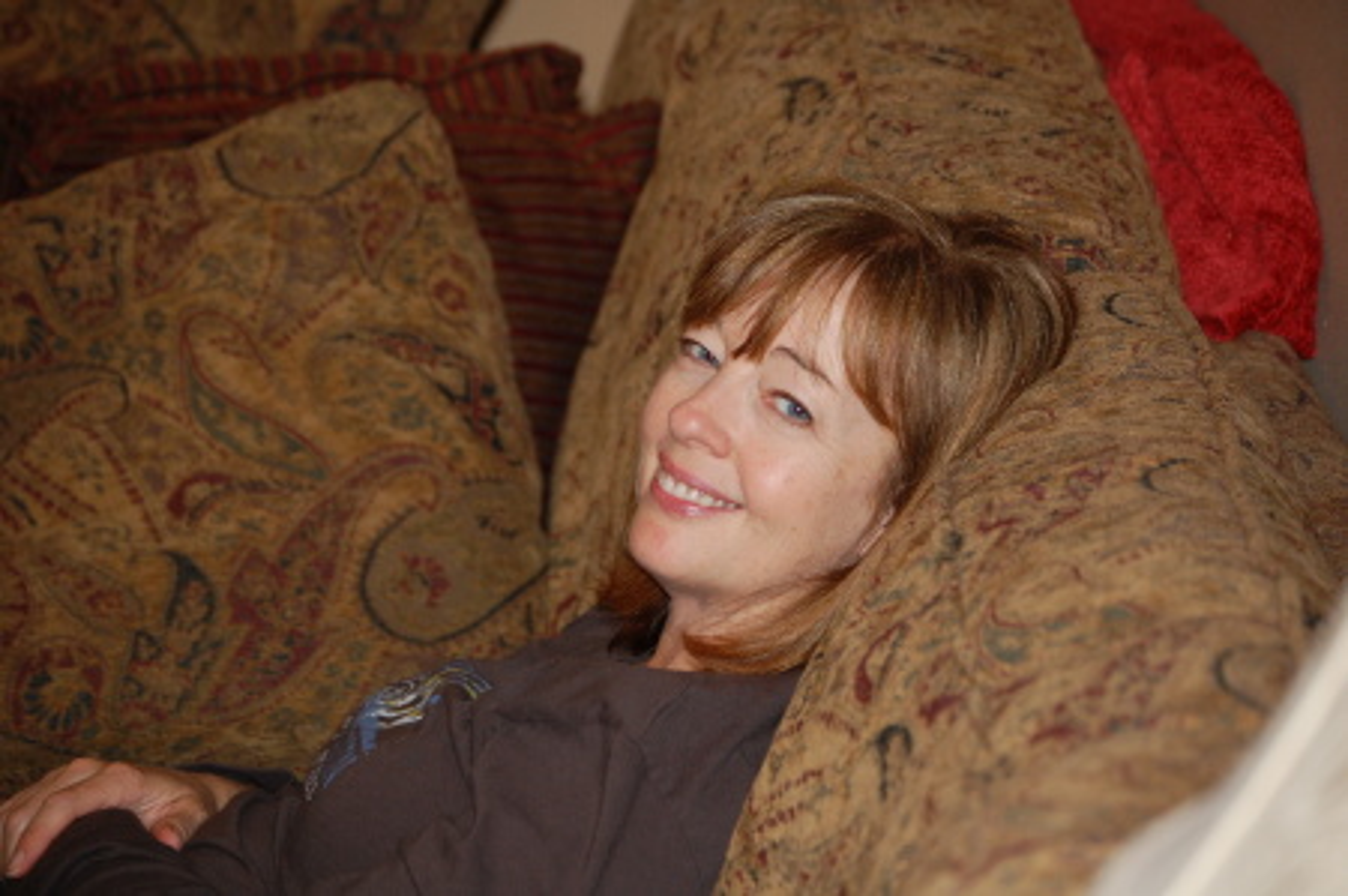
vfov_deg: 10.1
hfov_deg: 15.2
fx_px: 5049
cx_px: 674
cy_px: 448
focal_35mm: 135
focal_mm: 90
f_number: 4.8
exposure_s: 1/60
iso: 400
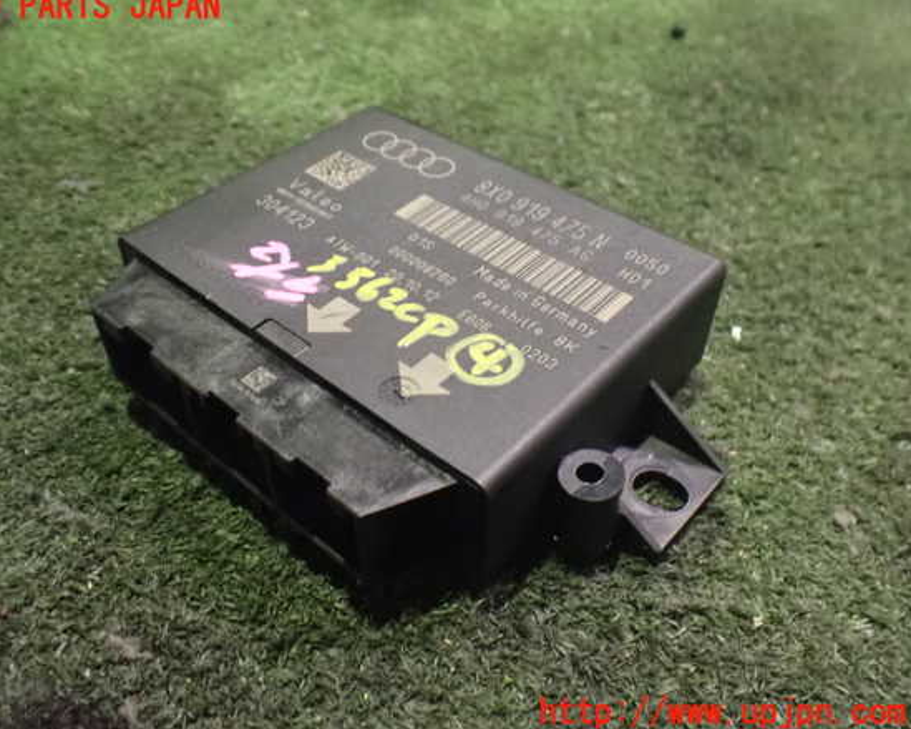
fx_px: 863
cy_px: 360
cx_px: 417
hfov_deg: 55.6
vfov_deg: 45.8
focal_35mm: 32
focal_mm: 5.4
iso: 1600
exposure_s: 1/30
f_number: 2.3
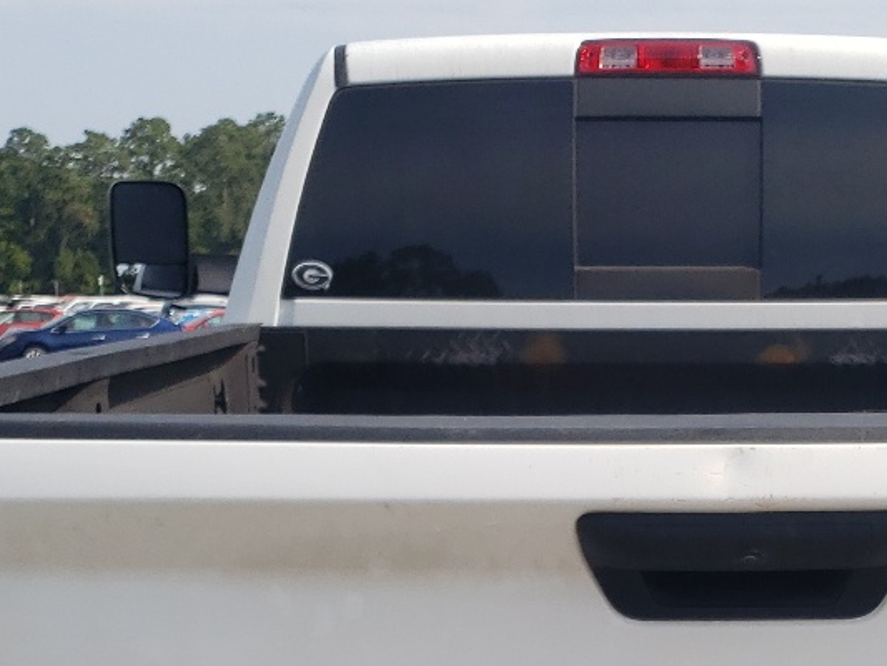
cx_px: 712
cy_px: 748
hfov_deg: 24.6
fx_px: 1999
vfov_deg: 18.2
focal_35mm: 78
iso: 50
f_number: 1.5
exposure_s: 1/2500
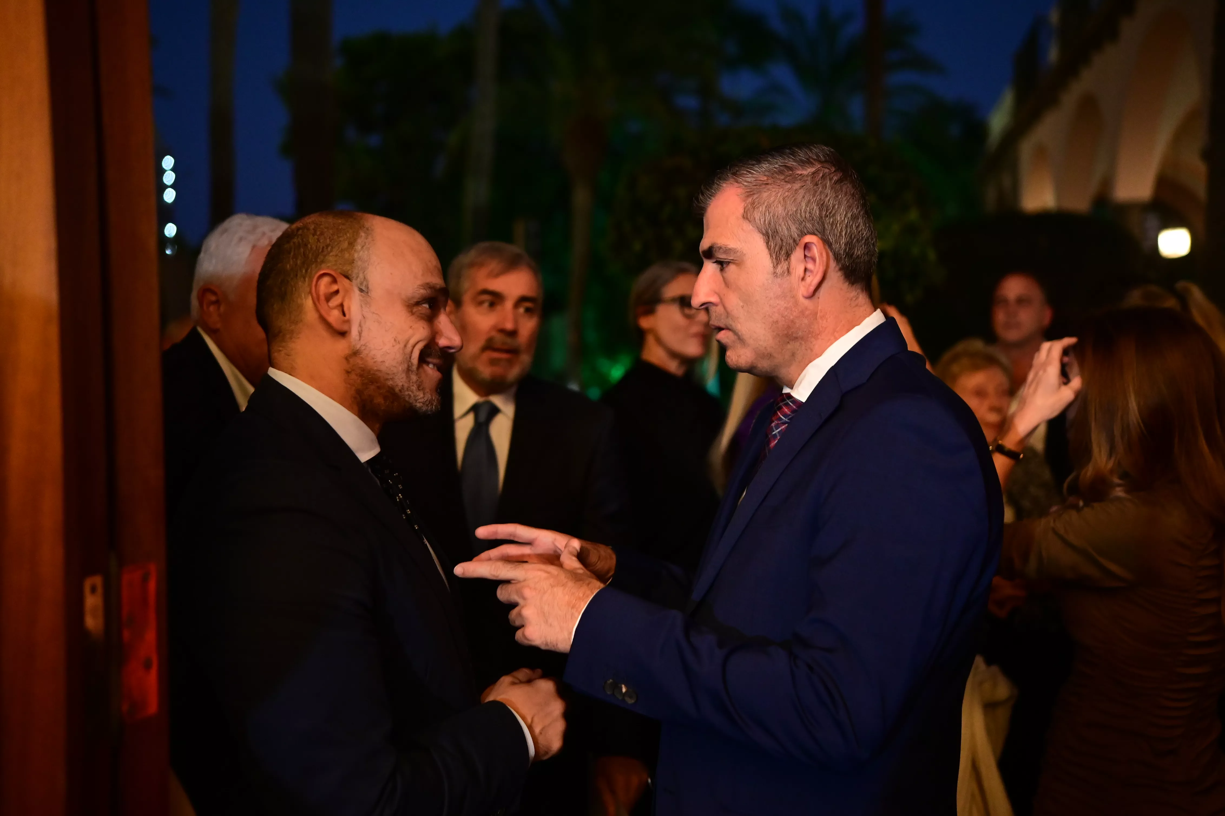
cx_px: 612
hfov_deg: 54.4
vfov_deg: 37.8
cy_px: 408
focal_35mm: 35
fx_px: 1191
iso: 5000
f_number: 2
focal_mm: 35
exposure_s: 1/100
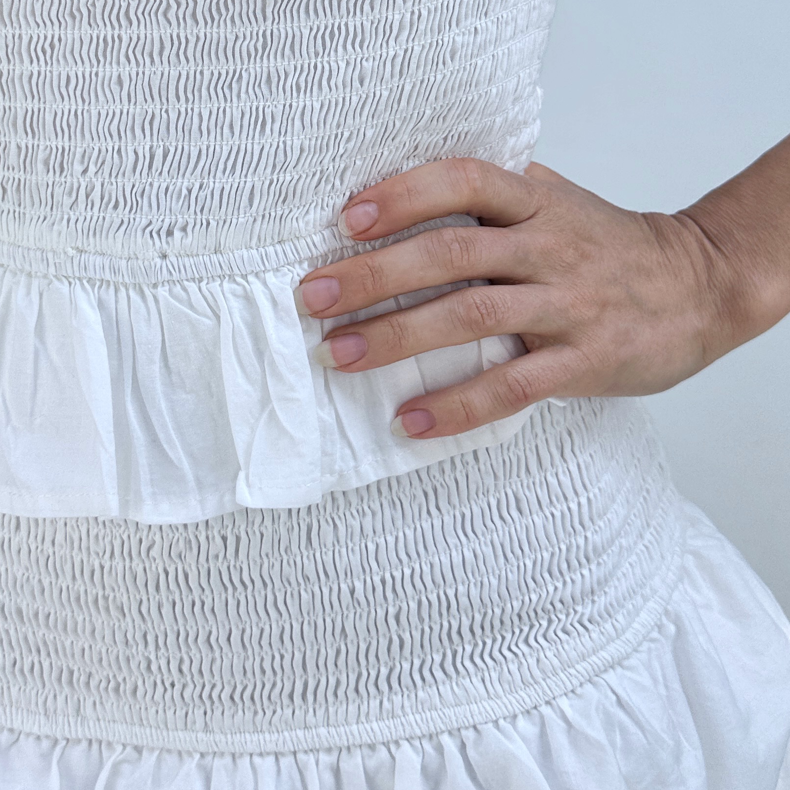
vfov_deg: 30.8
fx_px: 1368
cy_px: 89
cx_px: 271
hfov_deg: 32.0
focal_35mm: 53
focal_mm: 6.86
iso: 80
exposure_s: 1/1131
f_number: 1.78
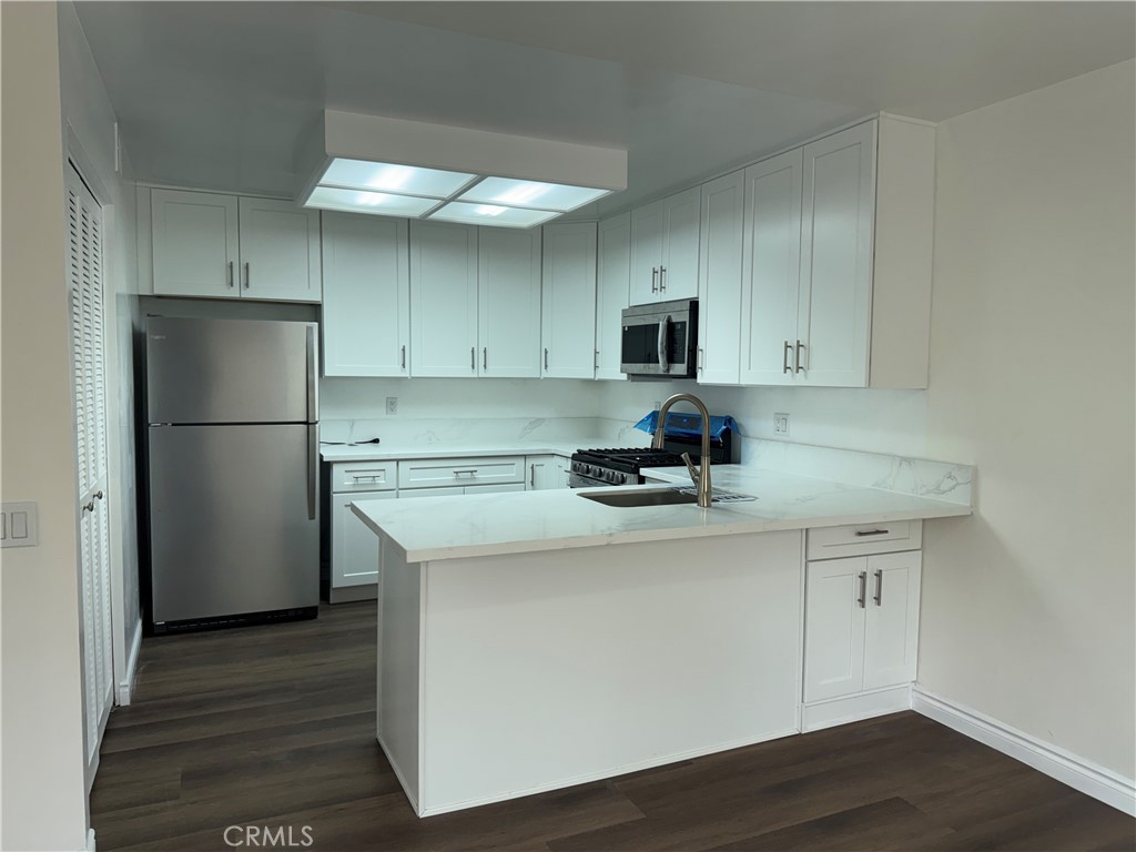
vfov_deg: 56.8
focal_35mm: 24
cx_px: 568
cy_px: 426
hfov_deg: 71.6
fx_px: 788
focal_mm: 6.76
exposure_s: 1/214
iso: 64
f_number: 1.78
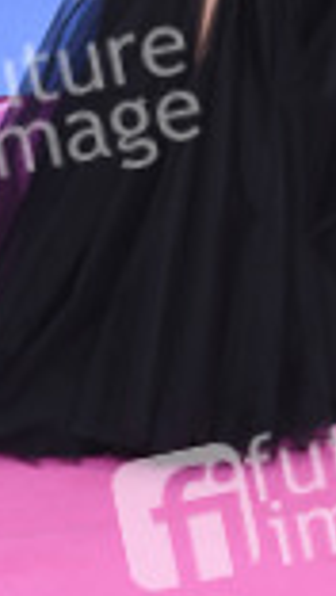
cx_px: 420
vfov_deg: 11.0
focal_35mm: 193
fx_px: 3050
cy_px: -73
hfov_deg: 6.3
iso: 250
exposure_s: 1/250
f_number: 6.3
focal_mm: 72
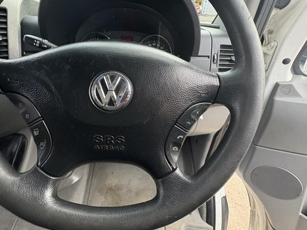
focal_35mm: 20
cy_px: 93
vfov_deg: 65.4
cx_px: 148
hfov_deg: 81.7
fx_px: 177
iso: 125
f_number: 2.2
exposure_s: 1/105
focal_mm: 2.22
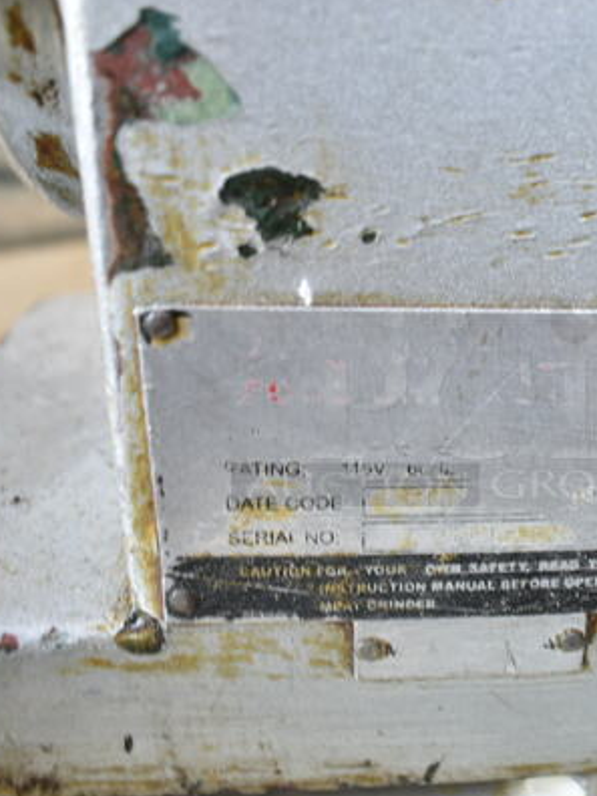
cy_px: 400
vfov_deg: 46.8
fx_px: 920
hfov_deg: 35.1
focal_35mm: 40
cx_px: 456
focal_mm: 18
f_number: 3.5
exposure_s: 1/30
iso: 360
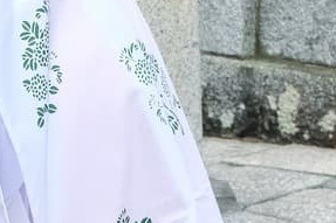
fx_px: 2901
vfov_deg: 4.4
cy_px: 21
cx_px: -410
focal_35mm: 311
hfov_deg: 6.4
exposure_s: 1/320
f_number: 8
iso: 1600
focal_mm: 41.1
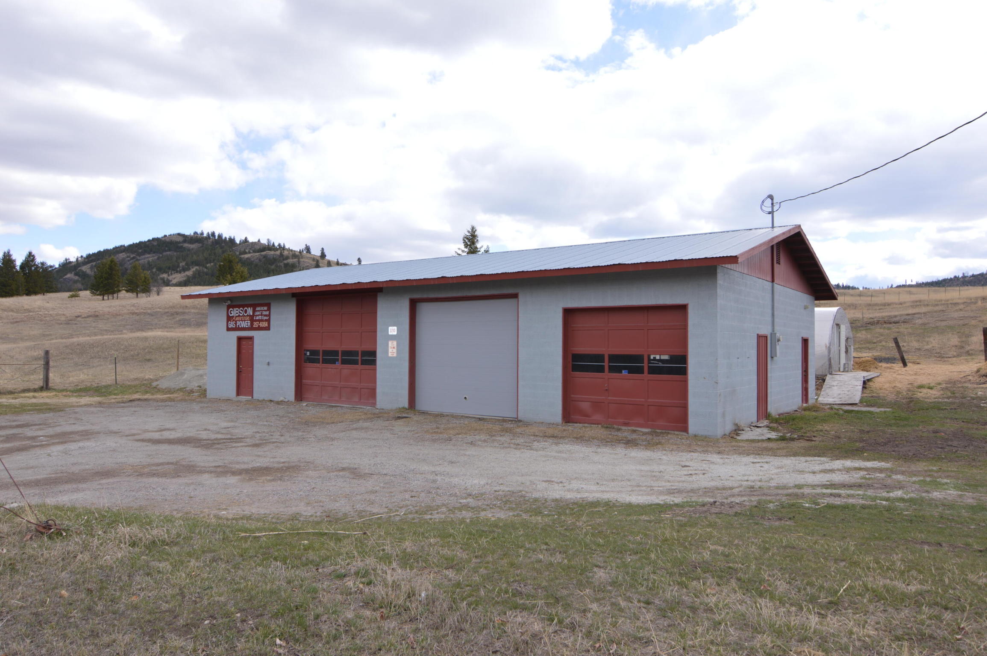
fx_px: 657
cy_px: 328
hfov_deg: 73.8
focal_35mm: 24
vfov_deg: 53.1
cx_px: 494
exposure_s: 1/200
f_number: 8
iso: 100
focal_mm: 16
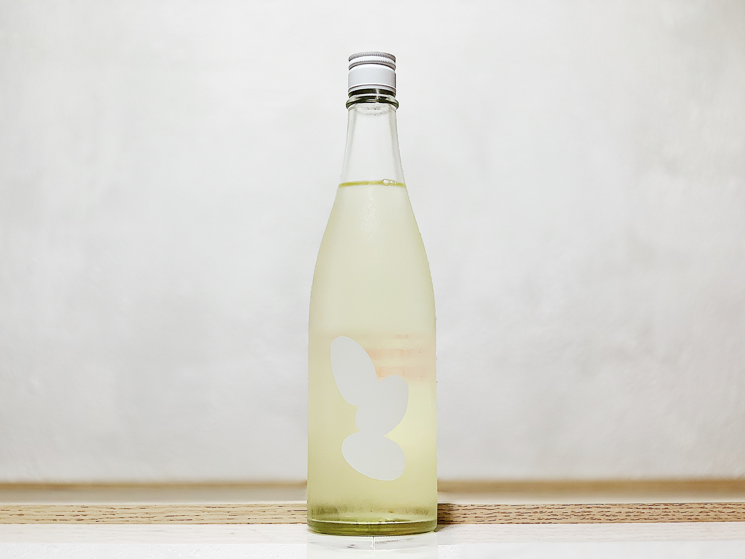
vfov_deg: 28.0
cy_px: 280
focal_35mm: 52
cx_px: 372
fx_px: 1119
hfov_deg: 36.8
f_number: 2.4
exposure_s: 1/122
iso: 80
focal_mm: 6
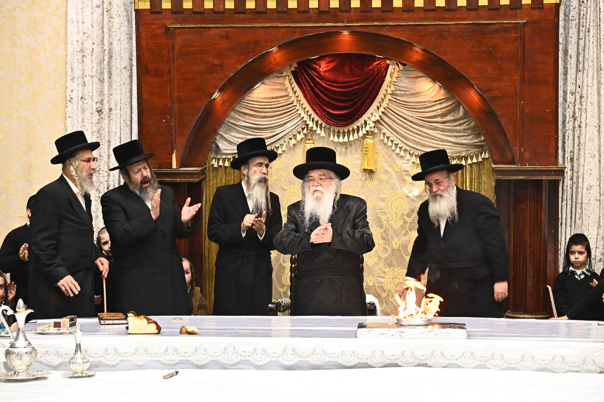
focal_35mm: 150
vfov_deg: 9.1
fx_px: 2515
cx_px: 302
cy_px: 201
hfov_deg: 13.7
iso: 1600
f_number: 7.1
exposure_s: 1/160
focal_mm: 150
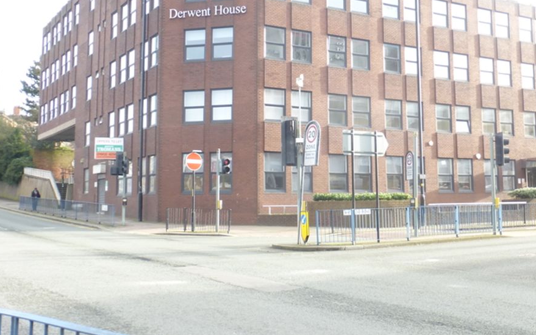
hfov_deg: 47.9
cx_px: 329
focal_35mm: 41
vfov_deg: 31.2
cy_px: 145
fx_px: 599
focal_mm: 5.4
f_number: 3.6
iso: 100
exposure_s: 1/60
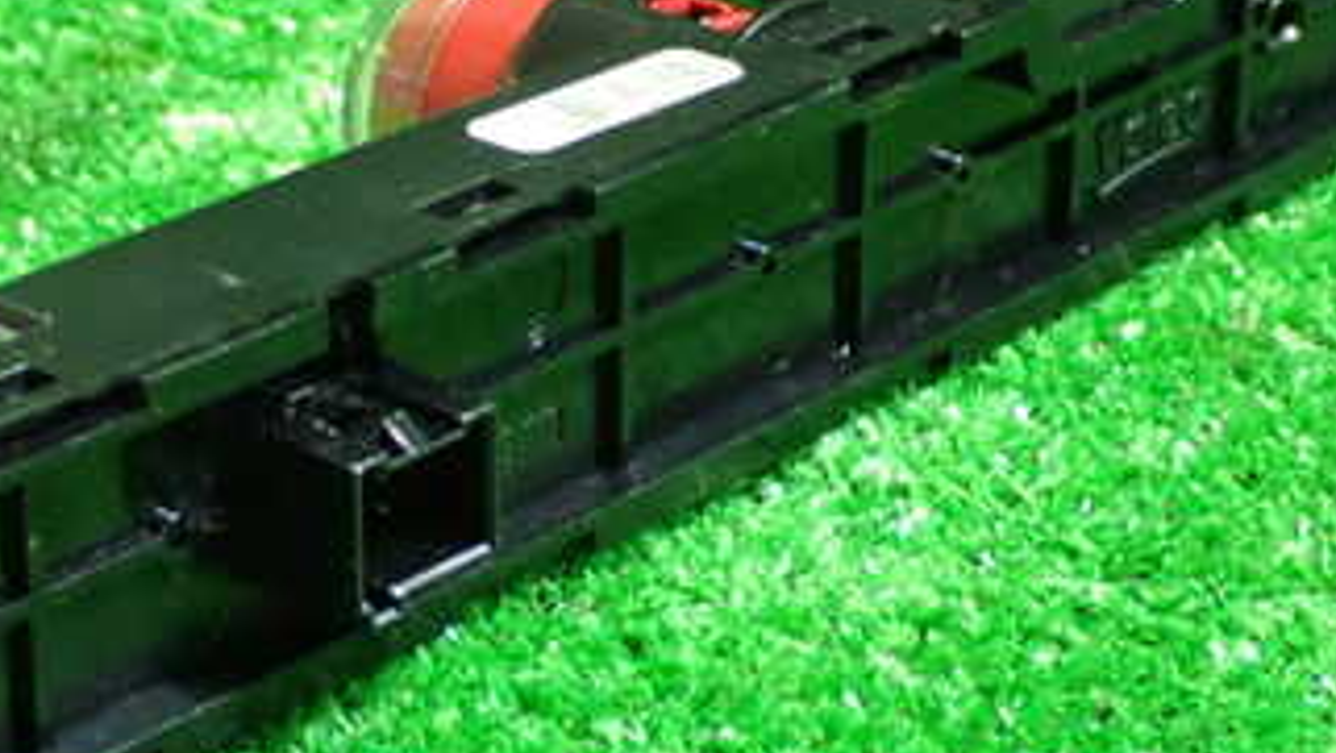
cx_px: 545
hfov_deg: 18.1
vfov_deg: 10.3
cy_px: 345
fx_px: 4183
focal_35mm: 118
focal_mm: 10.35
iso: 800
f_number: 3.5
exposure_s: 1/20
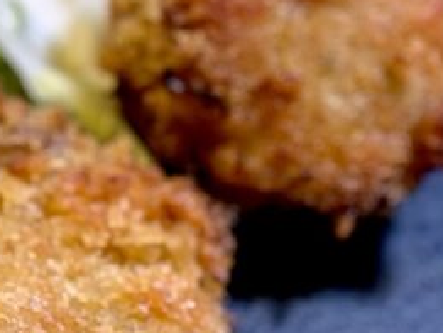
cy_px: 255
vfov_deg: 7.3
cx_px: -186
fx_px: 2600
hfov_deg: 9.5
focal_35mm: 203
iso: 32
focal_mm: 5.96
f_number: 1.6
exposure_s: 1/50
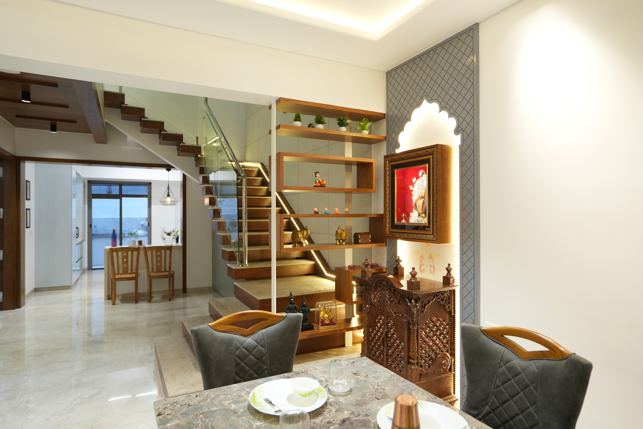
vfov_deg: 59.5
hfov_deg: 81.2
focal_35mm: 21
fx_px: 375
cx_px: 322
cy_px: 214
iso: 3200
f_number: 4
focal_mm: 21
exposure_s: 1/160
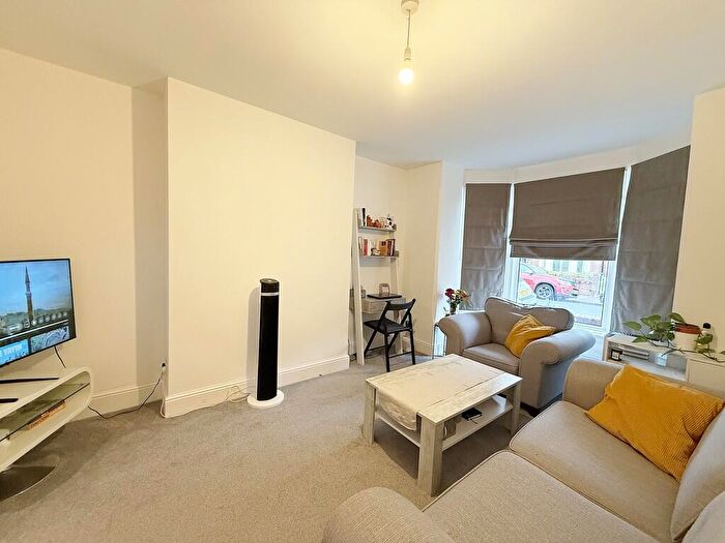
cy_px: 272
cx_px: 362
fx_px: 293
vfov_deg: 85.7
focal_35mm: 14
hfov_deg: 102.1
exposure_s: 1/100
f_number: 2.2
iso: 400
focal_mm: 2.22
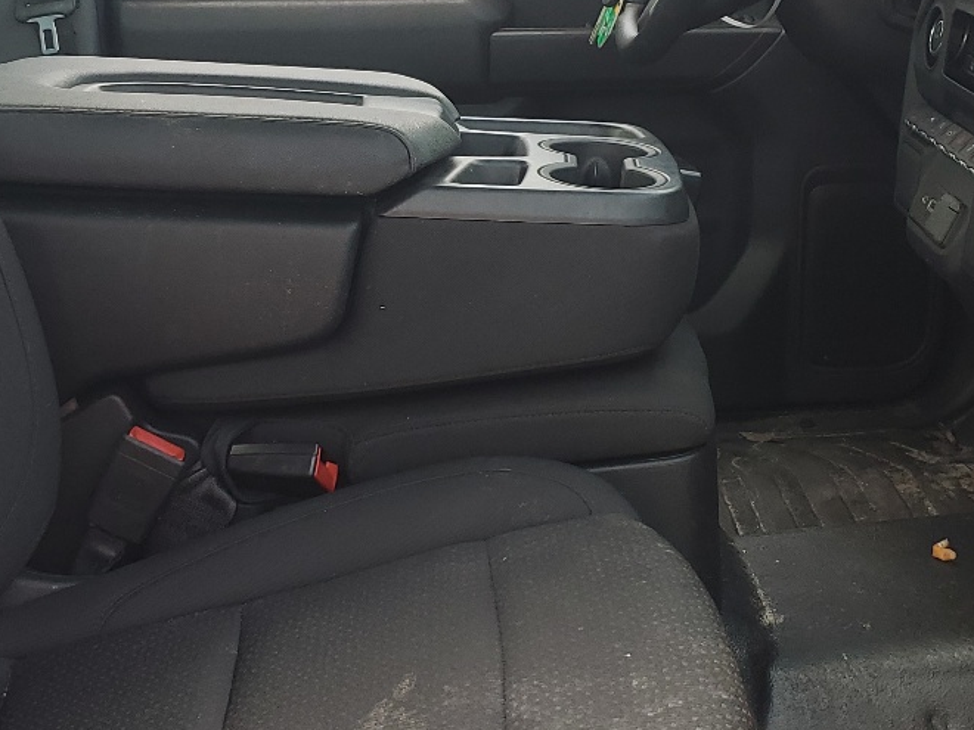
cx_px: 453
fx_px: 1773
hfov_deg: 30.7
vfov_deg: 23.2
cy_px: 288
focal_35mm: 63
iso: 50
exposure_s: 1/143
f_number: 1.5
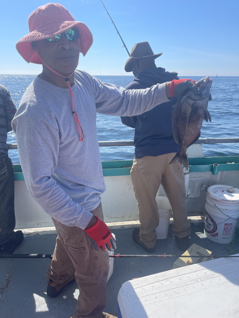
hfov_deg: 53.1
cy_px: 159
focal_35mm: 26
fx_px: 239
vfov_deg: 67.3
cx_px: 120
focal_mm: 5.1
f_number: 1.6
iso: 32
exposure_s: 1/3344
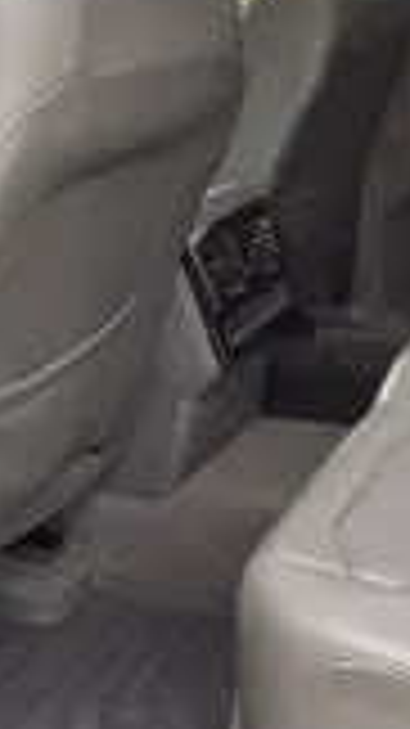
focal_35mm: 63
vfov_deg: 33.1
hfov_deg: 18.4
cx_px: 442
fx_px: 1219
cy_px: 252
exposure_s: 1/121
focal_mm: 5.96
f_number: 1.6
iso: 64
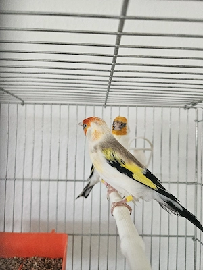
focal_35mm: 23
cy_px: 135
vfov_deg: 73.9
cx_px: 102
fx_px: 180
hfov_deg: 58.9
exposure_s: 1/101
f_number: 1.8
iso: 800
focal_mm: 5.4
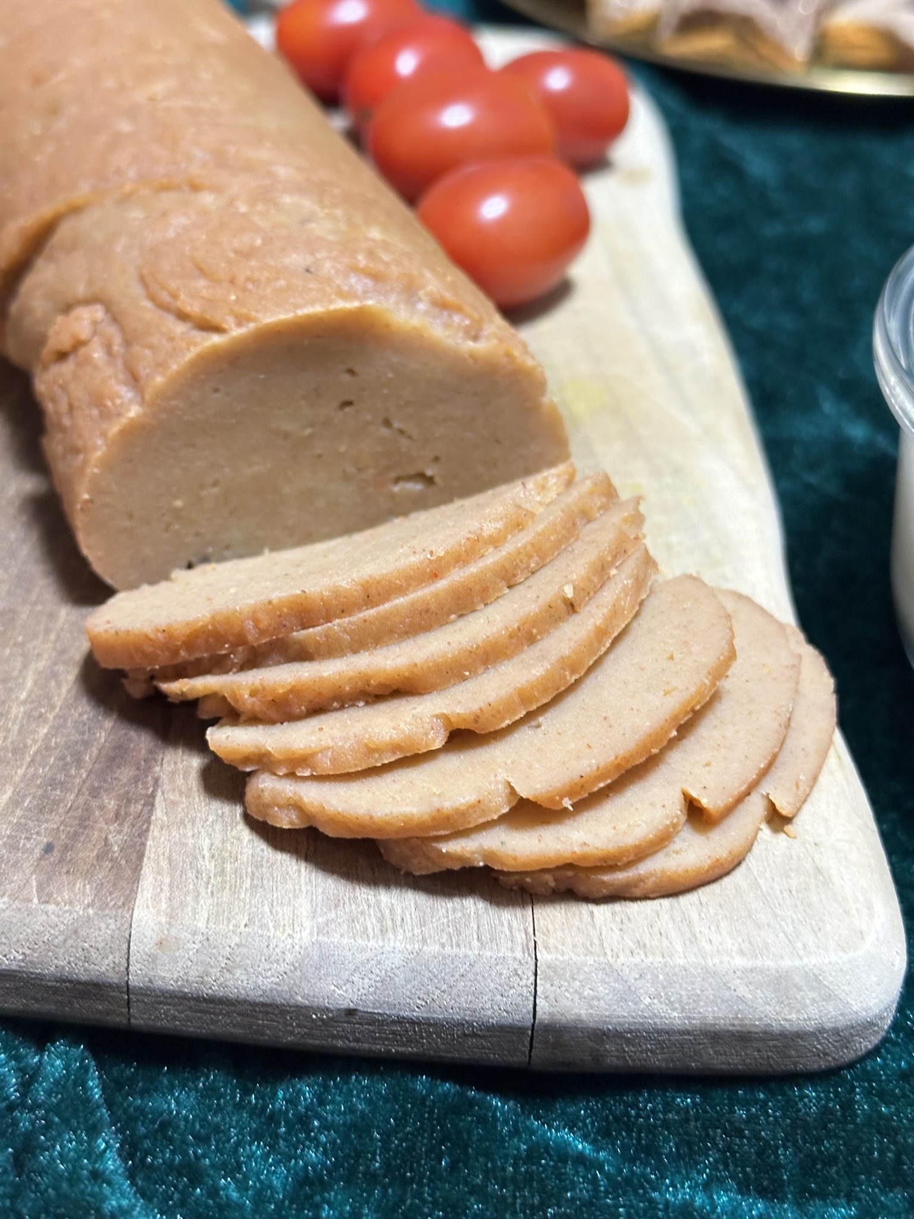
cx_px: 457
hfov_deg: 30.3
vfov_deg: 39.7
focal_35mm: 48
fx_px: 1690
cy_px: 610
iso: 400
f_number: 1.78
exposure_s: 1/25
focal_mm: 6.86
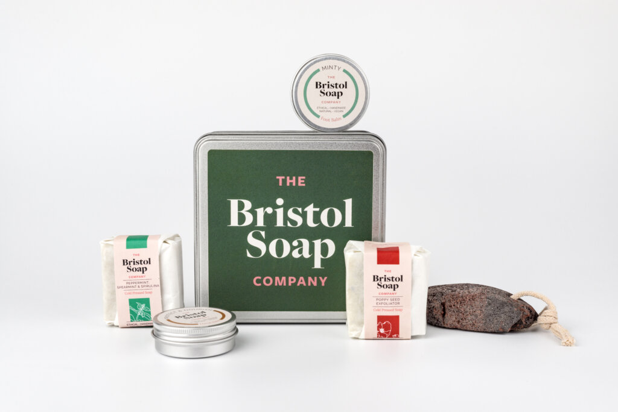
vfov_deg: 27.0
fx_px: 858
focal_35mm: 50
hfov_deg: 39.6
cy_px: 206
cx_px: 309
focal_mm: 50
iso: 500
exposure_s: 1/80
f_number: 10
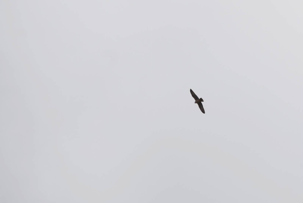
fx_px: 3666
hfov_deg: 4.7
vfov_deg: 3.2
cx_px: 152
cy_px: 102
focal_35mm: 435
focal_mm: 290
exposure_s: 1/2000
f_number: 6
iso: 160
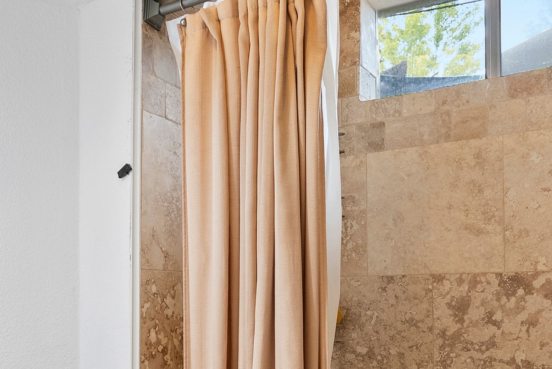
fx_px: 614
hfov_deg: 47.5
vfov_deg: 32.2
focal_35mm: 40
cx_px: 176
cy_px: 311
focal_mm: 14
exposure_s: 1/10
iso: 800
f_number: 8
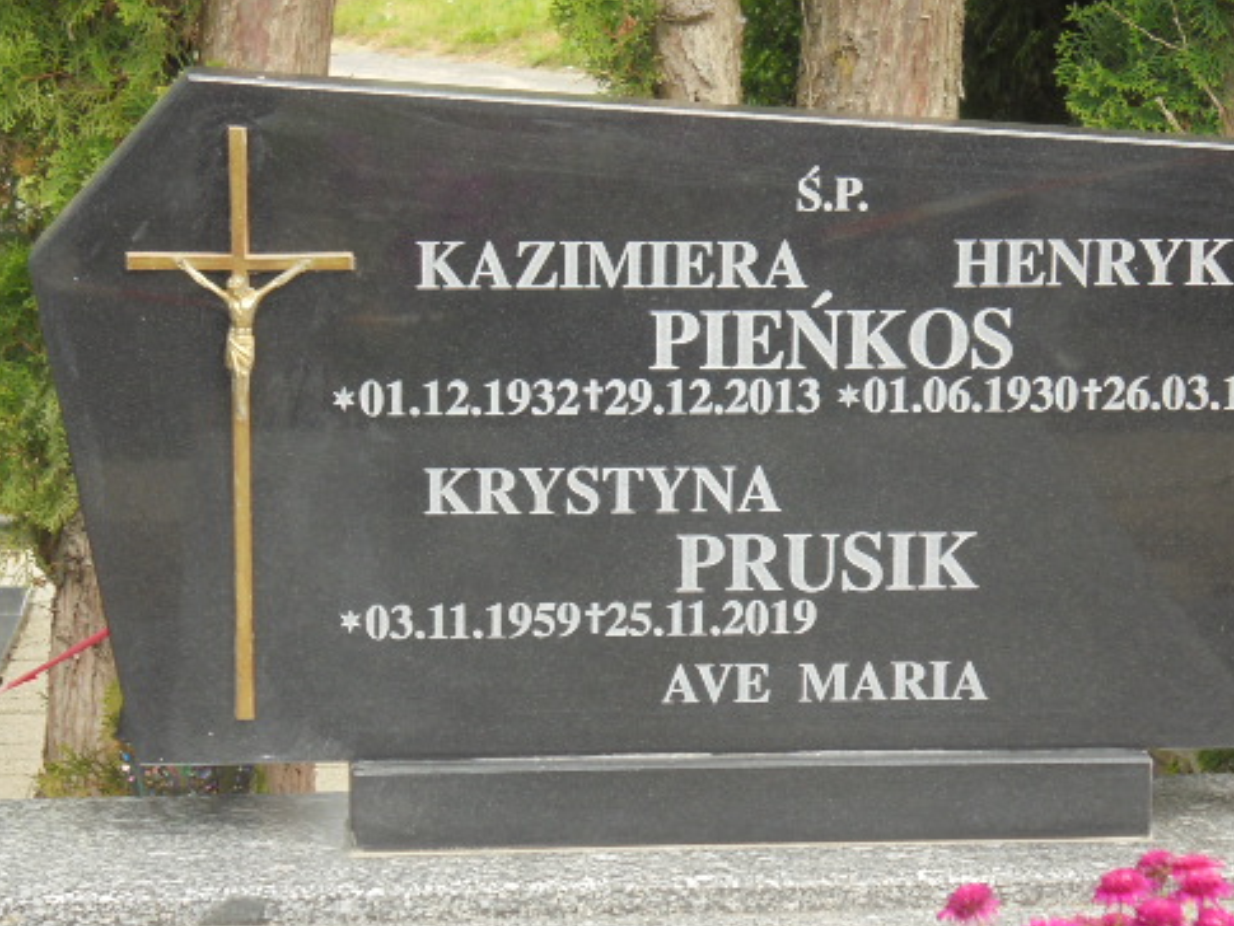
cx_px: 725
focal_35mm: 124
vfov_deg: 12.0
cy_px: 514
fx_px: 4421
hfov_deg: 15.9
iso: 100
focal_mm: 16.9
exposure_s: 1/80
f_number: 4.7
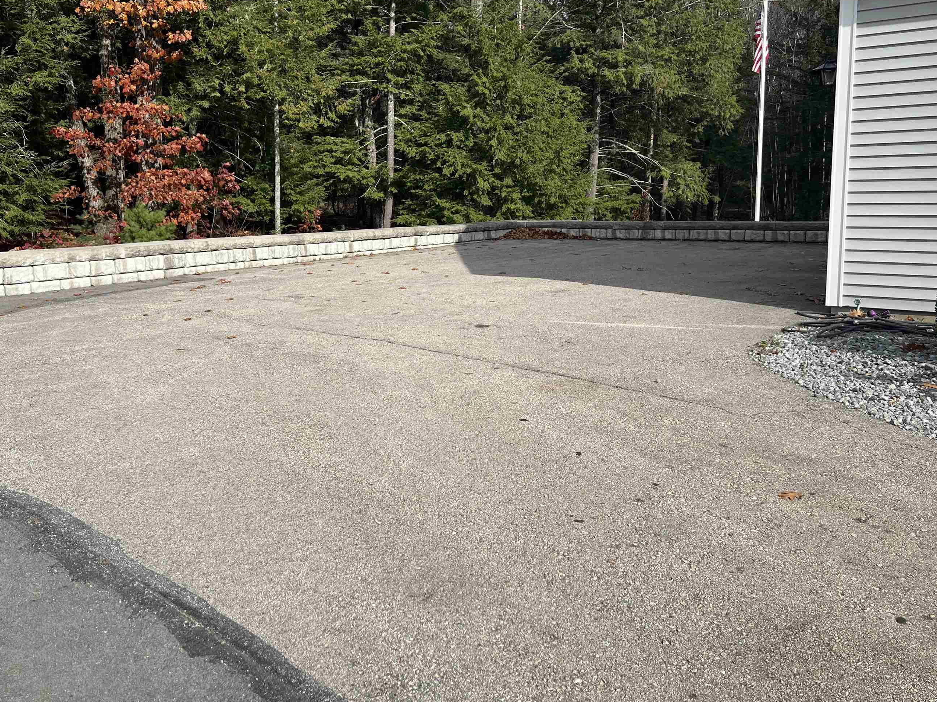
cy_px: 309
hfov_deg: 58.3
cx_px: 447
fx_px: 839
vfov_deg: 45.3
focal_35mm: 31
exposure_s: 1/3704
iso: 50
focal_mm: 5.7
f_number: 1.5
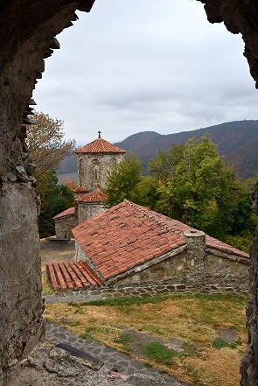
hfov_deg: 38.4
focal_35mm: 34
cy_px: 193
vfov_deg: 55.1
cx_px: 129
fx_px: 370
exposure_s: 1/500
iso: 200
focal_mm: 23
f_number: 7.1
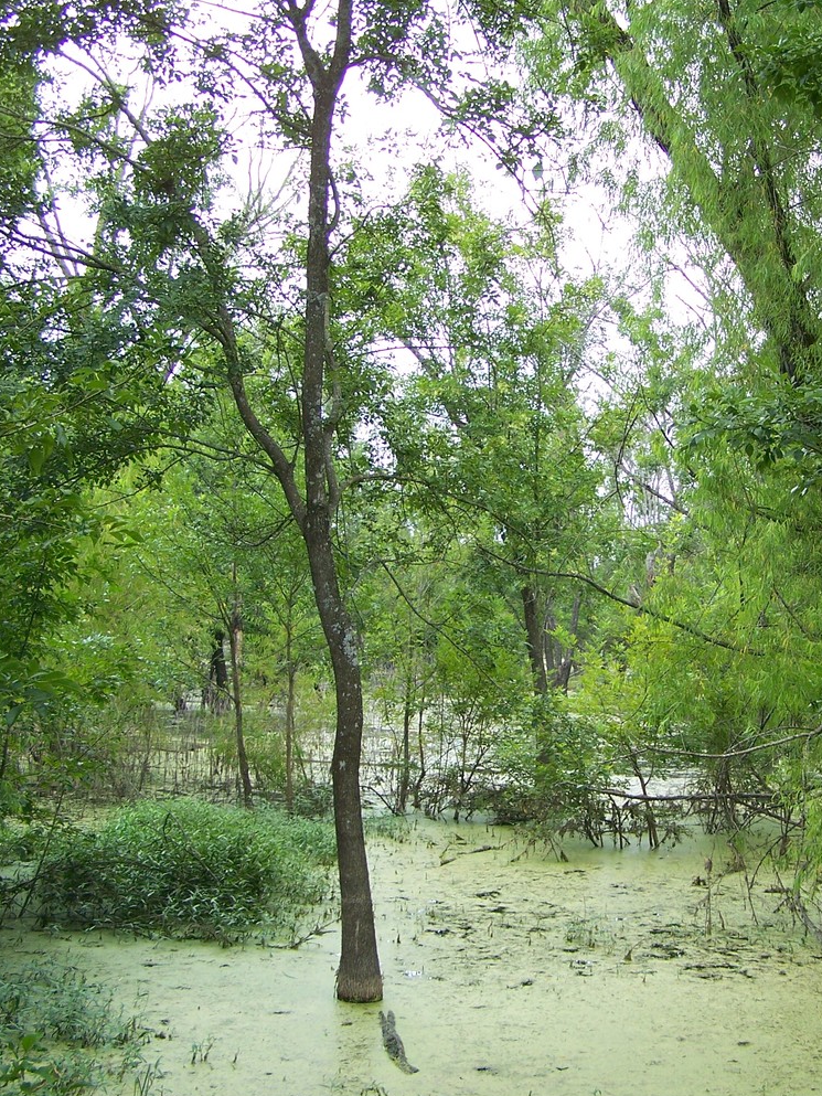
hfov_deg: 29.5
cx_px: 528
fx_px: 1551
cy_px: 525
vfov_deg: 38.9
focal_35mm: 49
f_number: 2.8
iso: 80
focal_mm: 6.3
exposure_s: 1/160
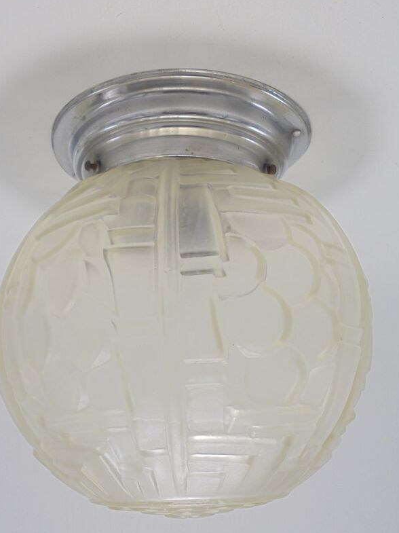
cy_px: 297
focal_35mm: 39
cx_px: 181
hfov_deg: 36.8
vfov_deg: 47.8
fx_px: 600
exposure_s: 1/60
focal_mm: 6.1
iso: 100
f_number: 4
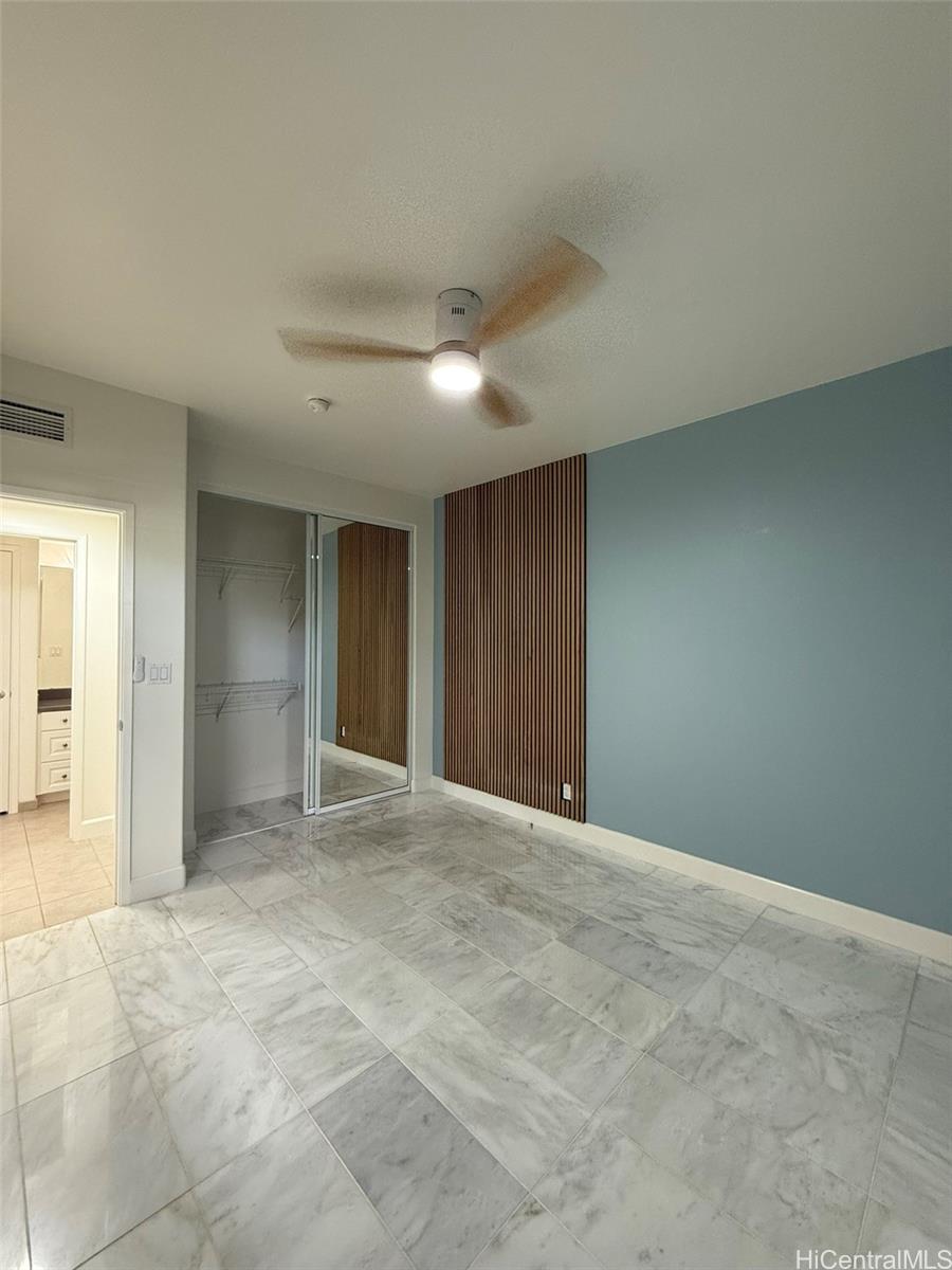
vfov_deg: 102.1
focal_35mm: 14
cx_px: 476
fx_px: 513
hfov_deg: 85.7
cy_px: 635
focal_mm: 2.22
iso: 400
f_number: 2.2
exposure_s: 1/60
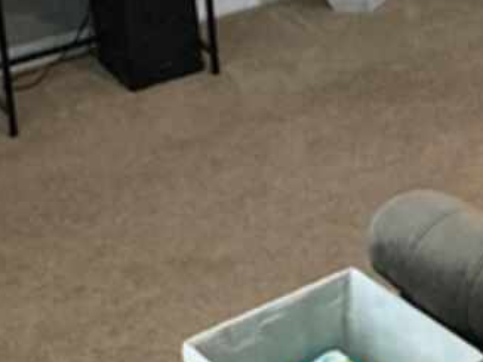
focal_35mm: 110
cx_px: 895
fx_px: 1534
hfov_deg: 15.2
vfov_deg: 12.3
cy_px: -285
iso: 250
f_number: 1.8
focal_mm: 3.99
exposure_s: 1/40
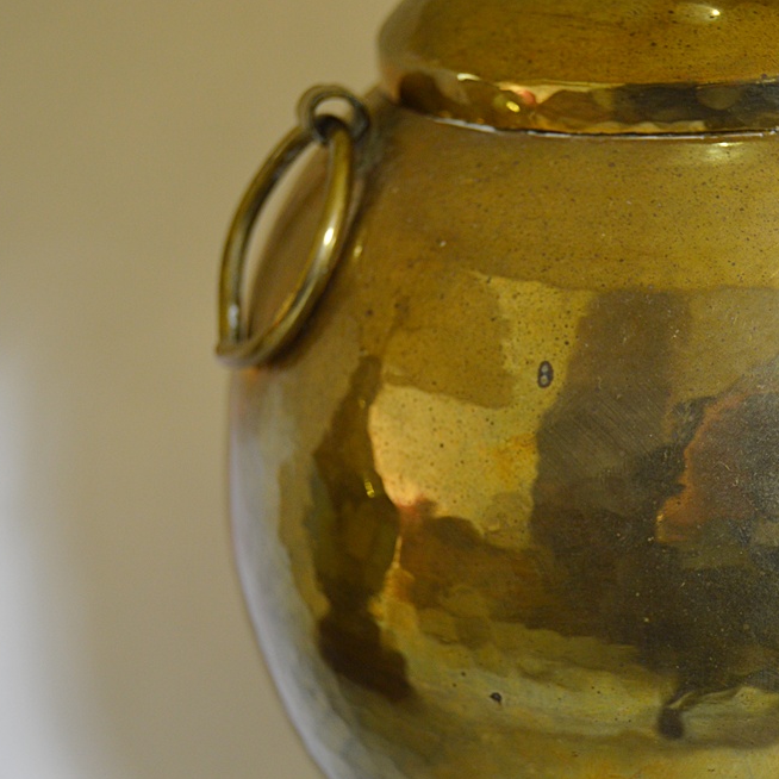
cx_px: 540
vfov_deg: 23.4
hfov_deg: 23.2
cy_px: 389
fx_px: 1884
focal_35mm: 74
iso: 560
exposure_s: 1/60
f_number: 4.8
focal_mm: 38
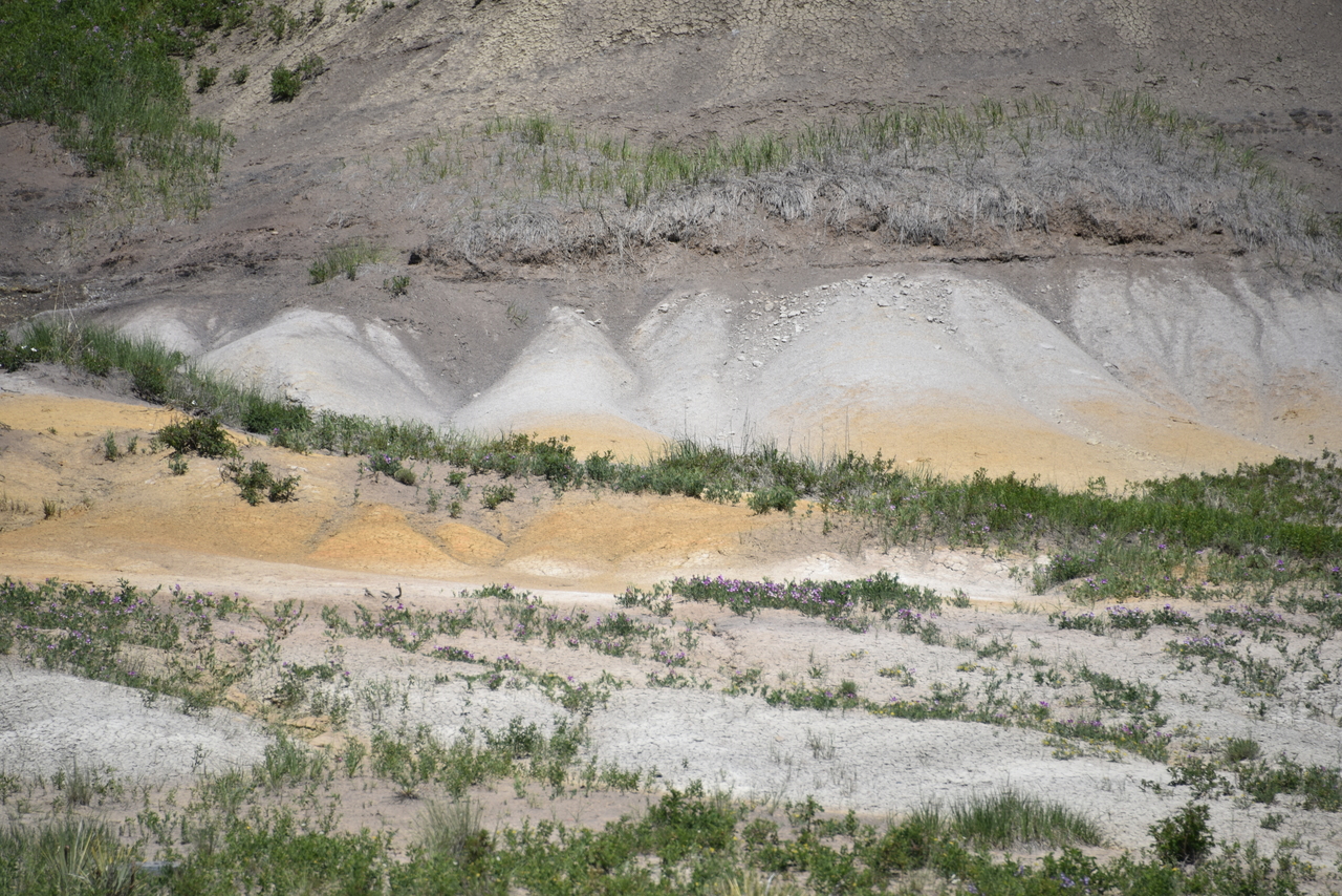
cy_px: 448
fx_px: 11185
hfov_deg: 6.9
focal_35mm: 300
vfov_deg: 4.6
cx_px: 671
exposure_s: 1/640
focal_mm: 300
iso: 100
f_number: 5.6
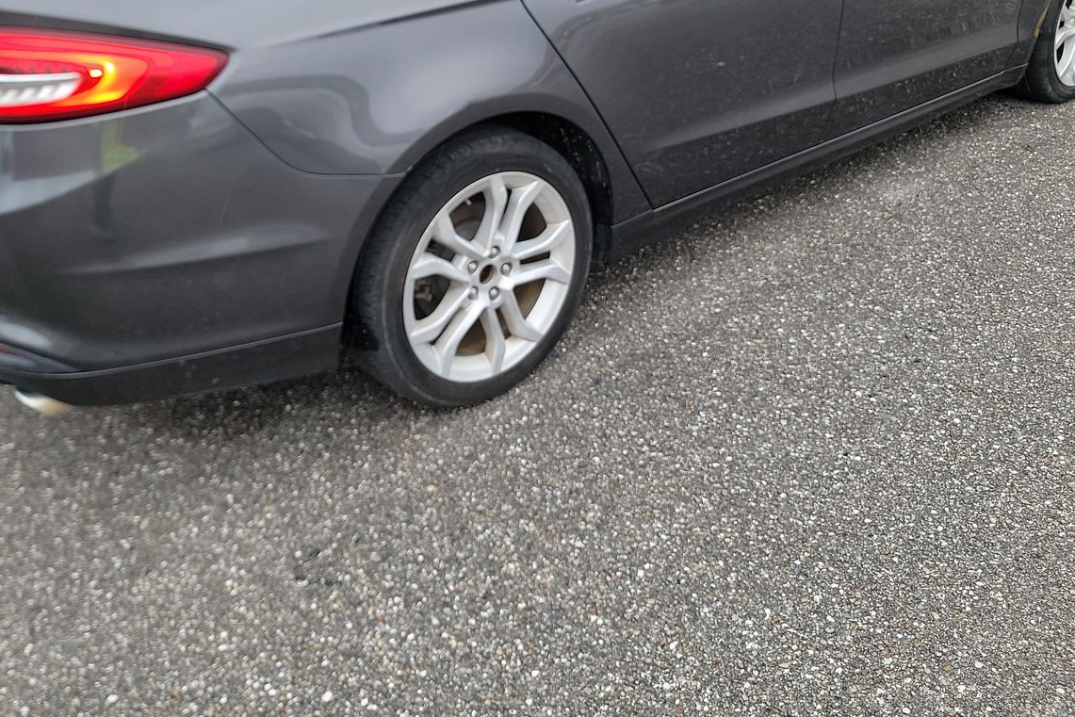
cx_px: 495
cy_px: 165
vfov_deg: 36.8
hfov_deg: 54.4
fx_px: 1045
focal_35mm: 35
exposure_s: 1/119
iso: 67
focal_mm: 6.7
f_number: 1.8
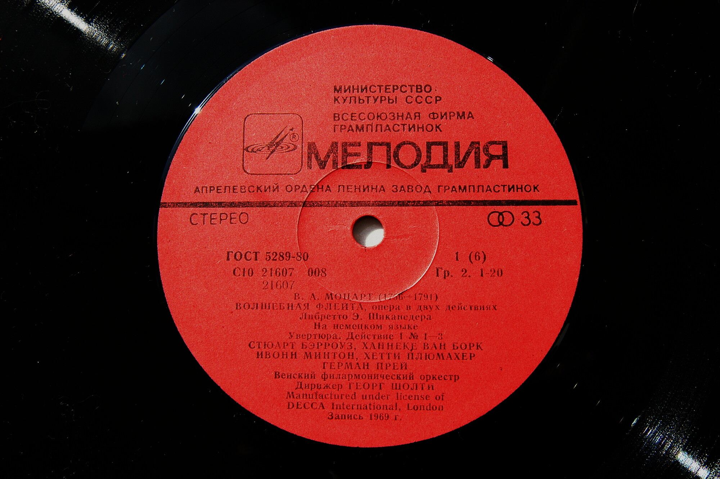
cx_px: 360
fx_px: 1049
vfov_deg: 25.7
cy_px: 240
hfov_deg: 37.9
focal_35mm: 52
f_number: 8
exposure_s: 1/250
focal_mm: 35
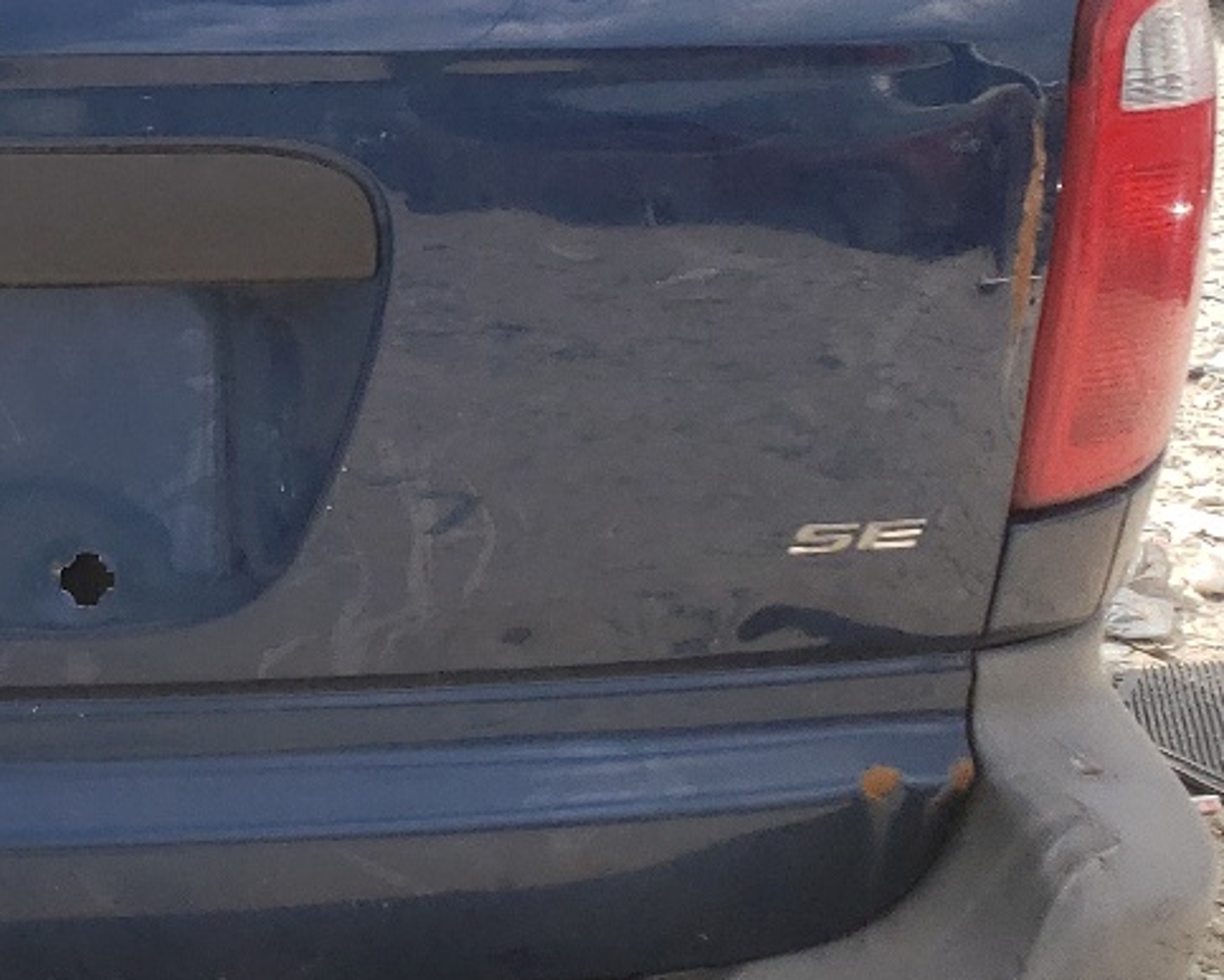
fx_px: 3045
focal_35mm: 84
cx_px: -393
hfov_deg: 20.6
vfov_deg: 18.1
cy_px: 177
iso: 50
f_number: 1.5
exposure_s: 1/1250
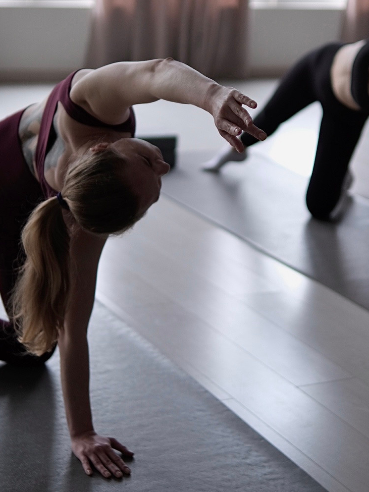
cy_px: 212
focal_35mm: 86
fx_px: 1222
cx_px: 197
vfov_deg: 22.7
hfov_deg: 17.2
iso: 320
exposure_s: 1/250
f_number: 1.4
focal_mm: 33
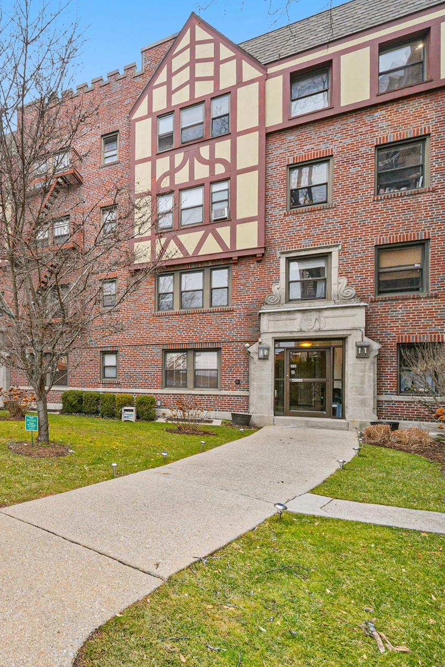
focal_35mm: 19
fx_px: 352
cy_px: 347
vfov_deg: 86.9
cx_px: 2
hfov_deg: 51.8
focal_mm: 12
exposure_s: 1/80
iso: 640
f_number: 8
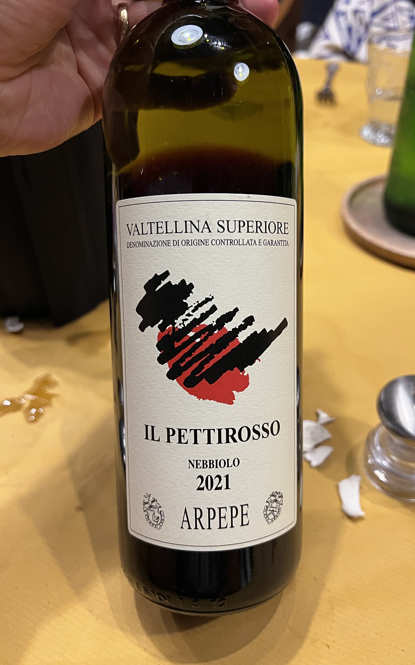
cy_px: 334
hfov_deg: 44.5
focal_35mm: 28
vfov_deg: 66.5
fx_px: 507
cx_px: 229
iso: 500
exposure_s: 1/60
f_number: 1.5
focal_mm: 5.7
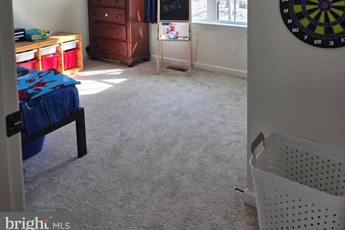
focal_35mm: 32
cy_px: 6
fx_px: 307
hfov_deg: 58.7
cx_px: 173
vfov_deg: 37.3
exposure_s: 1/120
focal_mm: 6.3
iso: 40
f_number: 1.7
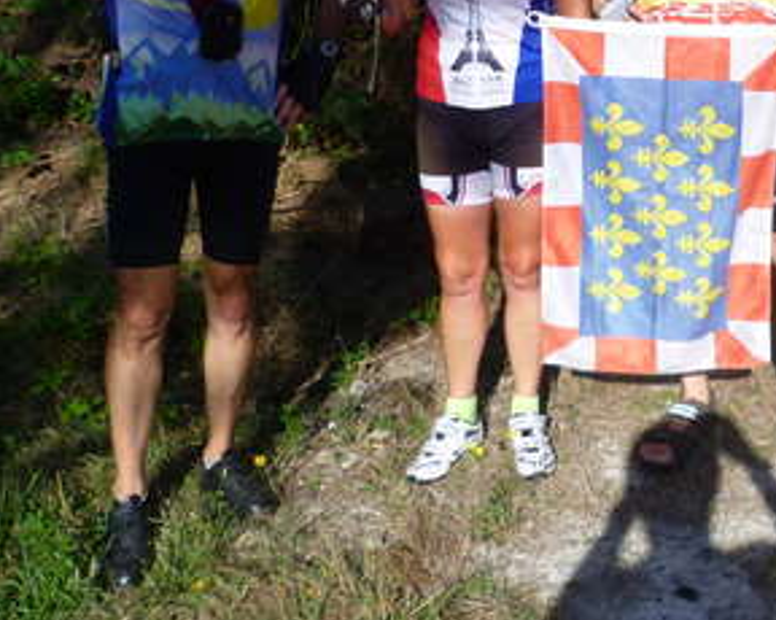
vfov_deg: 25.5
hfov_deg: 31.1
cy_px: 19
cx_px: 741
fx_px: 1308
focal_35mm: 57
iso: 80
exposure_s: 1/1000
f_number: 2.8
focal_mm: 5
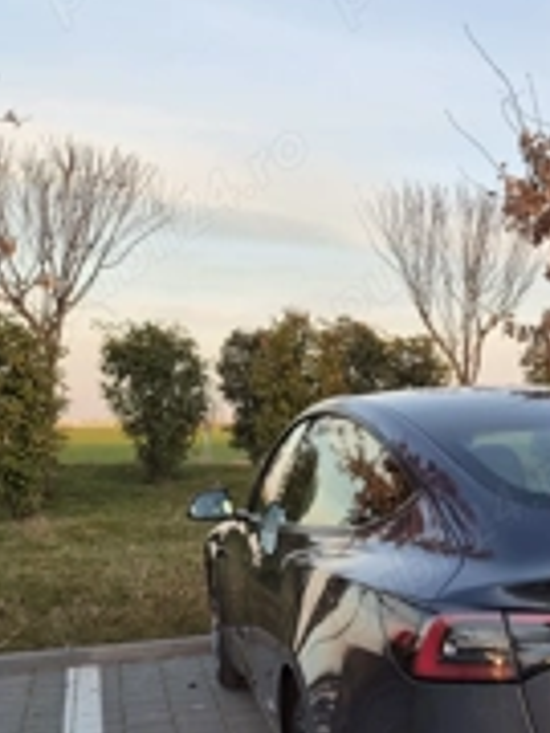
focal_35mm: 51
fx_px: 1080
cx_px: 603
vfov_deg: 36.0
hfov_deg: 26.4
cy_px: 607
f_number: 1.8
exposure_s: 1/359
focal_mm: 5.4
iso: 50
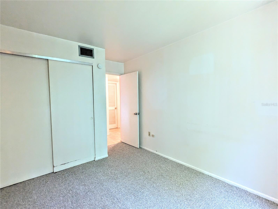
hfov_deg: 94.4
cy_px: 104
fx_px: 129
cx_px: 139
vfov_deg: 78.2
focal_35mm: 16
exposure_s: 1/40
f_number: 2.2
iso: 702
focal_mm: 2.35
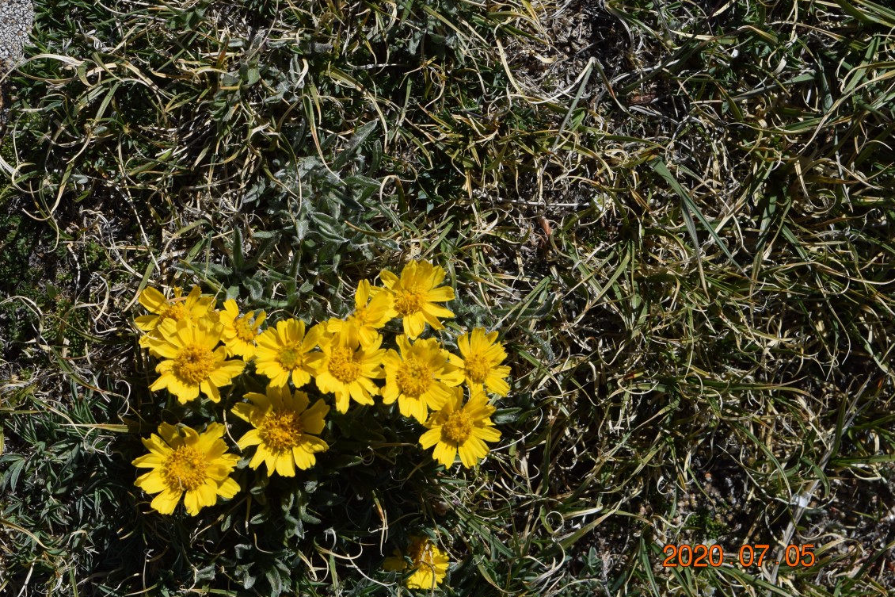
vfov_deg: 13.9
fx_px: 2451
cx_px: 382
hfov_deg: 20.7
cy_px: 253
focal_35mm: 99
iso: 200
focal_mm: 55
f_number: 8
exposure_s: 1/800
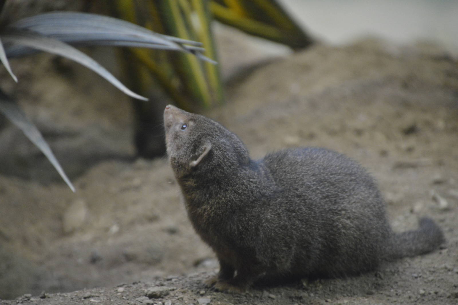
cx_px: 229
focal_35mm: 450
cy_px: 152
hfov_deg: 4.6
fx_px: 5720
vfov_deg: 3.0
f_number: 6.3
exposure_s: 1/25
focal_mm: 300
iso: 3200
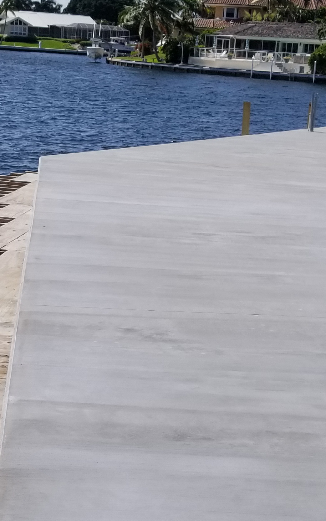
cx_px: 150
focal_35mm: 76
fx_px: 1080
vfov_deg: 27.0
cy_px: 326
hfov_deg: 17.2
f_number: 1.7
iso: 50
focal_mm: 4.25
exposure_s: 1/4256
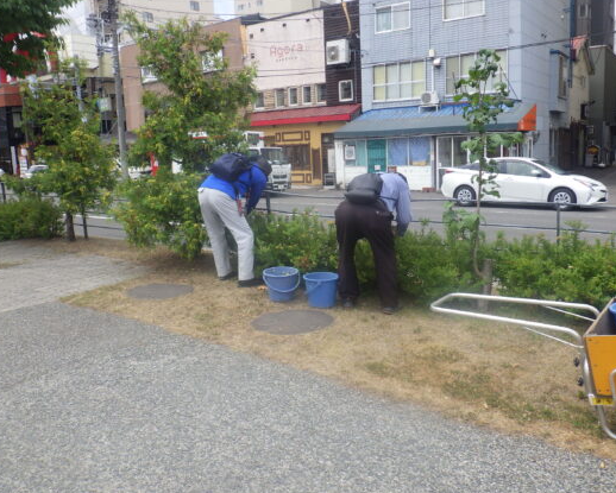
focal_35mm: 30
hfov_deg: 58.7
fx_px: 547
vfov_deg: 48.5
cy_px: 246
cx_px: 323
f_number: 4.2
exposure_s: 1/400
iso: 125
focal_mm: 5
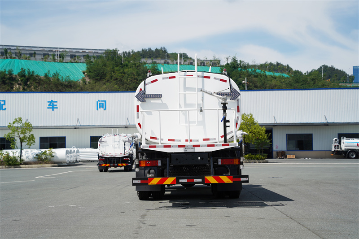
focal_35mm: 48
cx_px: 180
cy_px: 120
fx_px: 479
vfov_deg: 28.1
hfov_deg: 41.1
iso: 100
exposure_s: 1/1250
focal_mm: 48
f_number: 5
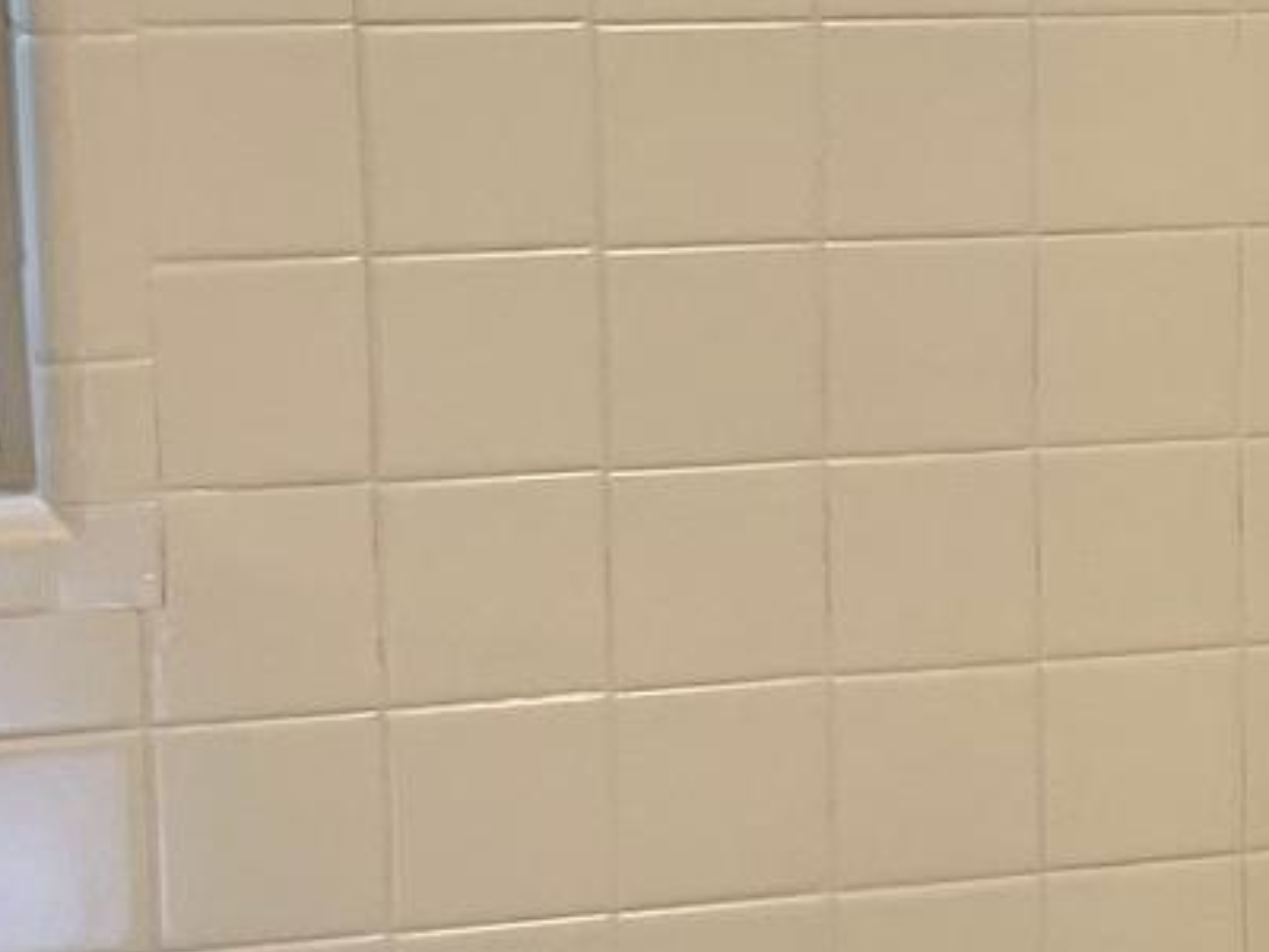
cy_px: 444
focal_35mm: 133
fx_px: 4876
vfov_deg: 11.1
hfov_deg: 14.3
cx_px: 1558
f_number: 1.8
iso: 80
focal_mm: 4.25
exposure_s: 1/120
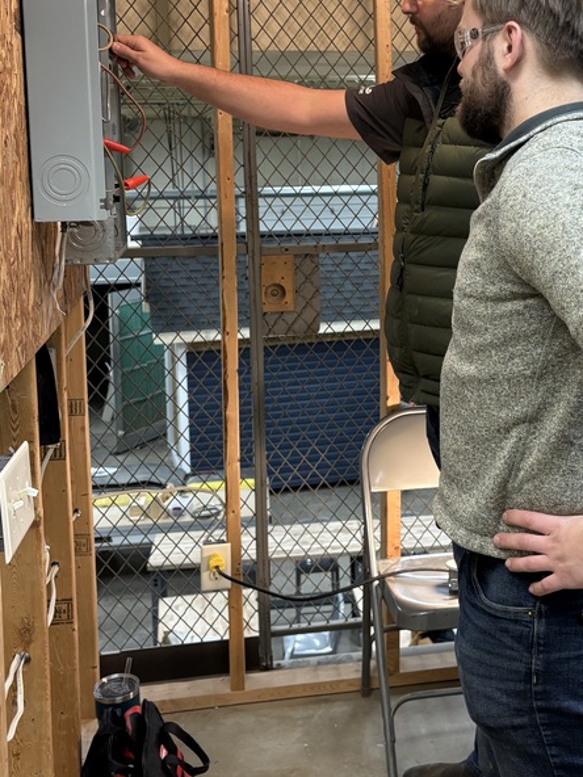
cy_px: 265
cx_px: 408
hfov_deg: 31.8
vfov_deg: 41.6
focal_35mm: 45
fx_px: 1011
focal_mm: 5.96
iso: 125
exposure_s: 1/60
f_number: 1.6
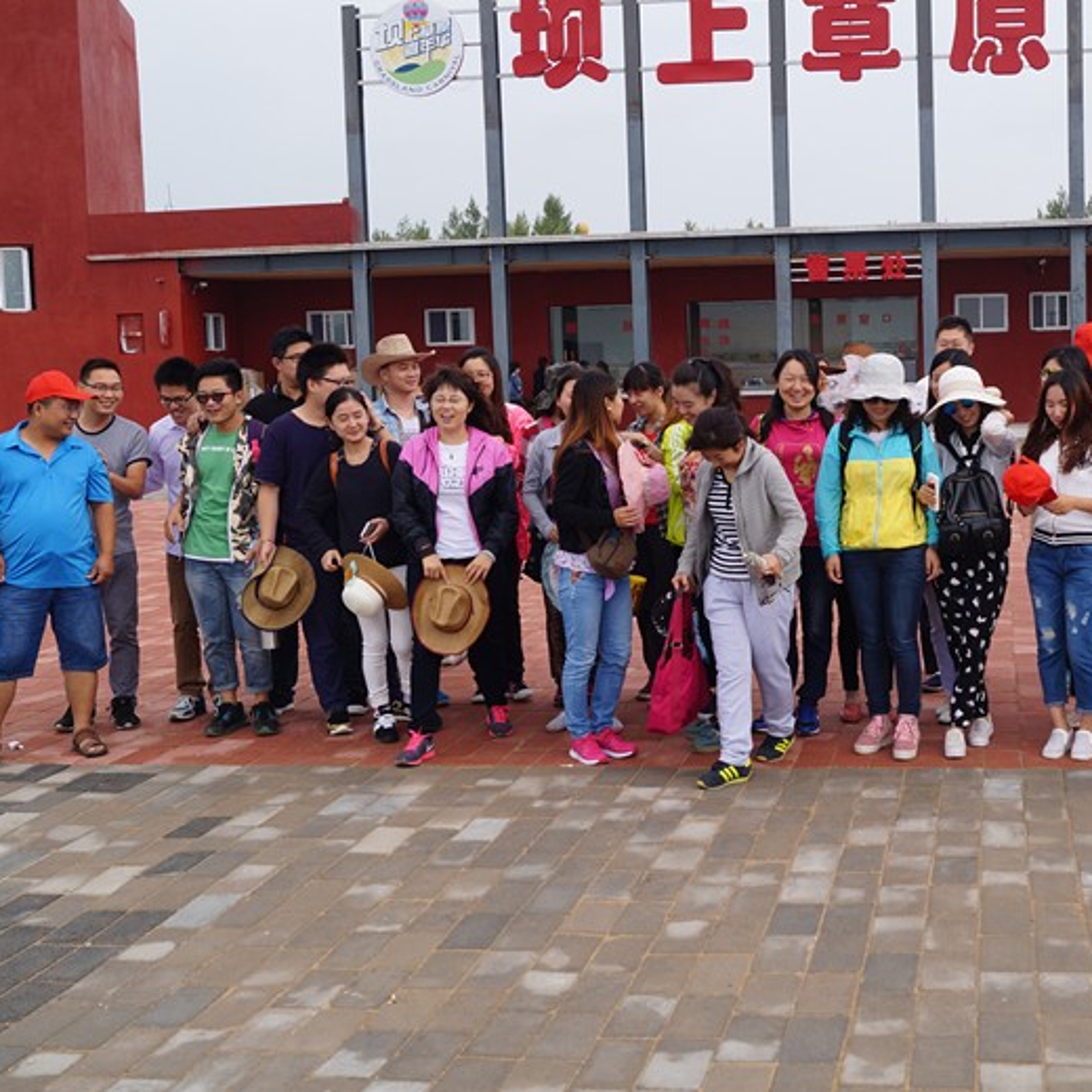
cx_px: 832
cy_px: 538
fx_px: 1677
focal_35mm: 47
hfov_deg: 35.2
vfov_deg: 36.1
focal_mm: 24
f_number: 9
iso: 100
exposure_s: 1/125
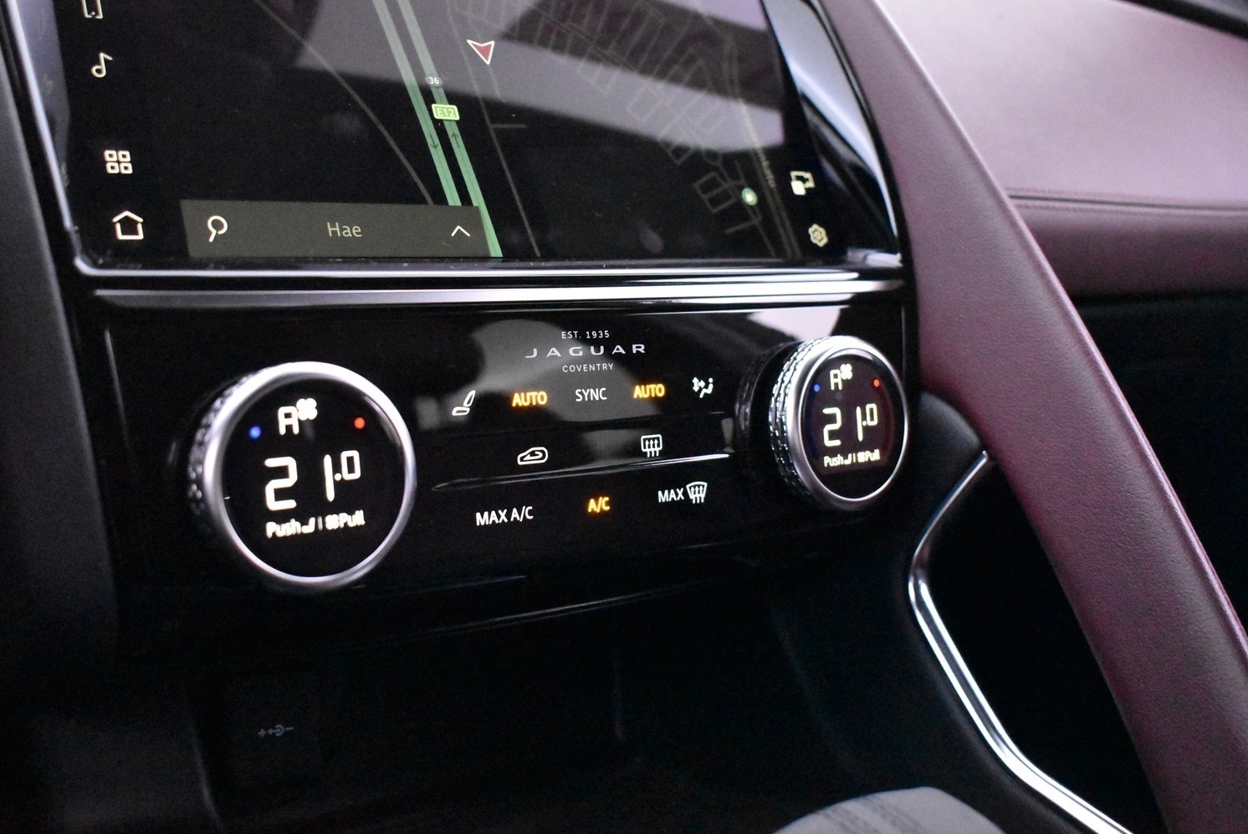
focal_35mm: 39
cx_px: 606
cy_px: 408
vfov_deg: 34.3
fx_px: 1353
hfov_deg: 49.5
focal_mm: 24
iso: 14400
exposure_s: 1/40
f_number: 3.8
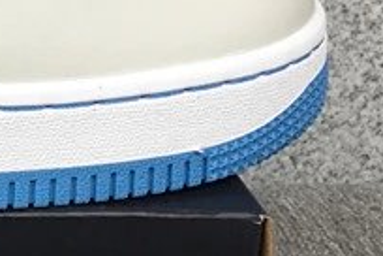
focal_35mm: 142
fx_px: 1511
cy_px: 89
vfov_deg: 9.7
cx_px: -265
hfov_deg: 13.3
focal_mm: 3.3
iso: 25
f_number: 2.4
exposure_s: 1/60
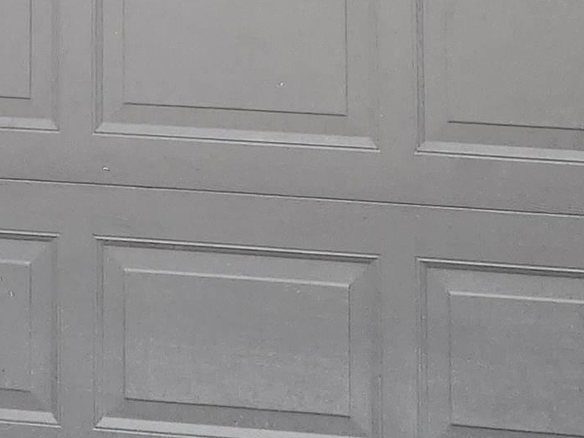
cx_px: 70
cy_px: -461
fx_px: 1687
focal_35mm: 100
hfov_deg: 19.3
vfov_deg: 12.8
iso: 320
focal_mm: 5.4
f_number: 1.8
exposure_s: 1/120
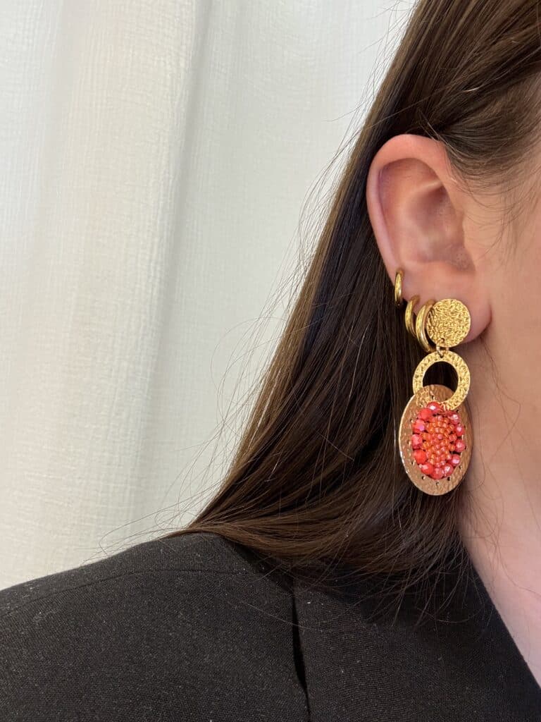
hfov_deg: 46.8
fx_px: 625
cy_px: 361
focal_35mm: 30
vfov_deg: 60.0
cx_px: 270
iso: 64
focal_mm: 2.69
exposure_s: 1/50
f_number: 1.9
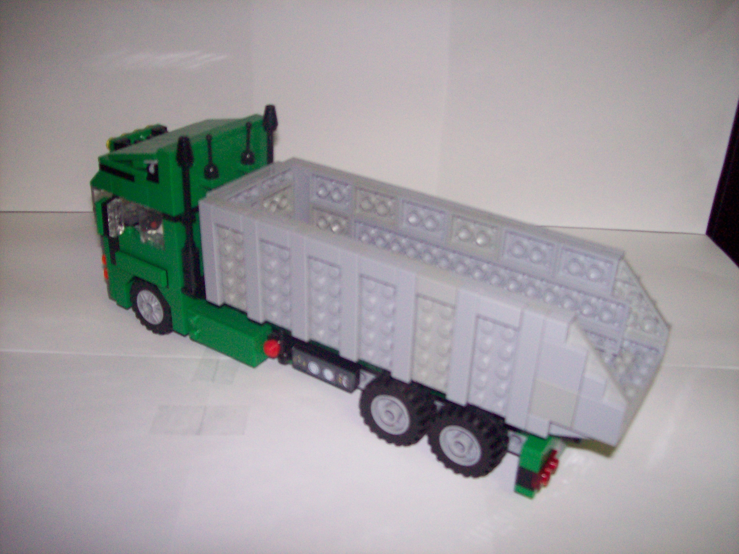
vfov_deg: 39.6
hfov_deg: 51.4
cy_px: 277
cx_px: 370
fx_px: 768
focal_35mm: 36
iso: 140
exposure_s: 1/64
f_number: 2.7
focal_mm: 6
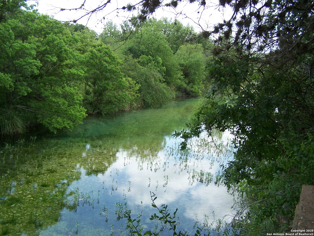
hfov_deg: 49.0
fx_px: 345
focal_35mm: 38
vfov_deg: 37.7
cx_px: 157
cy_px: 118
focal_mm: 6.3
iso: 80
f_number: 2.8
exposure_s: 1/500
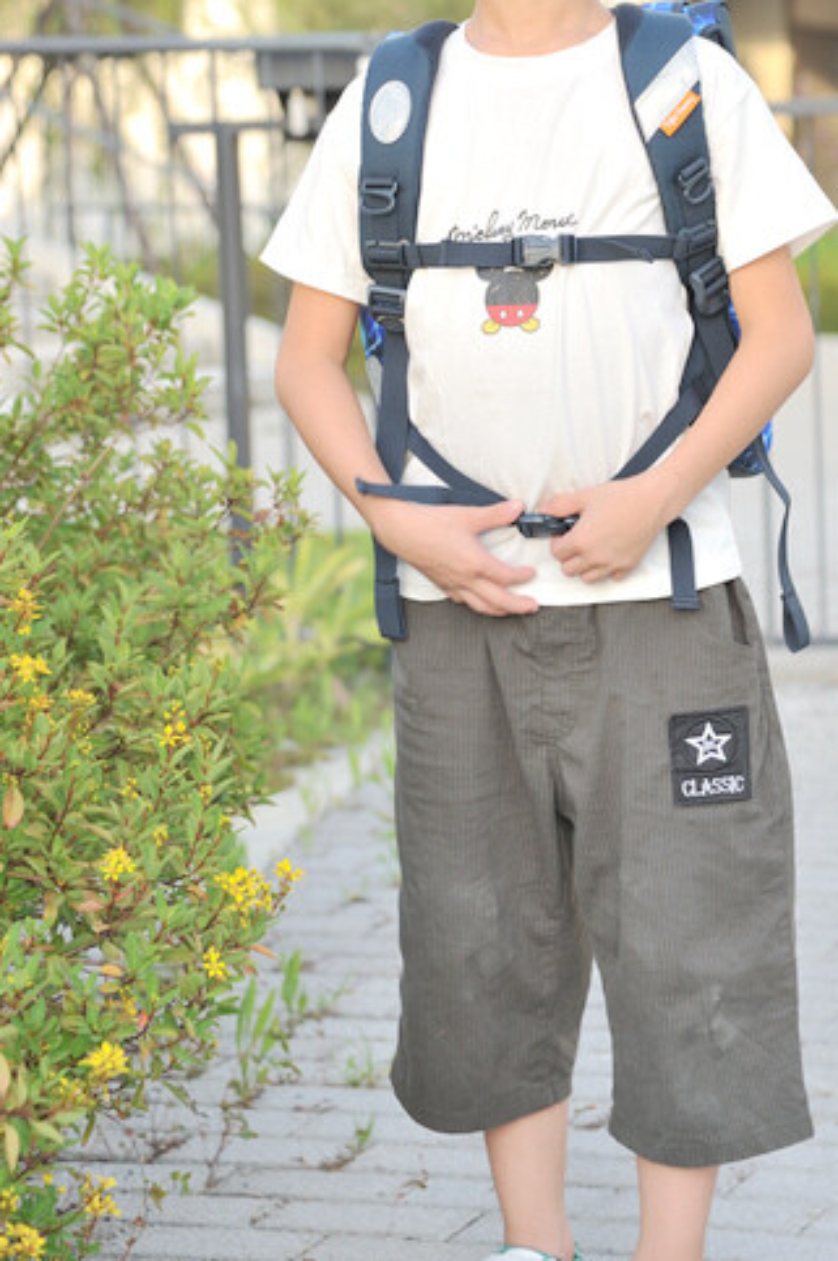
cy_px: 410
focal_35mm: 113
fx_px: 3954
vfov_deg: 18.1
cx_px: 534
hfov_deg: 12.1
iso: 200
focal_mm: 78
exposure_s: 1/125
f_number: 4.5
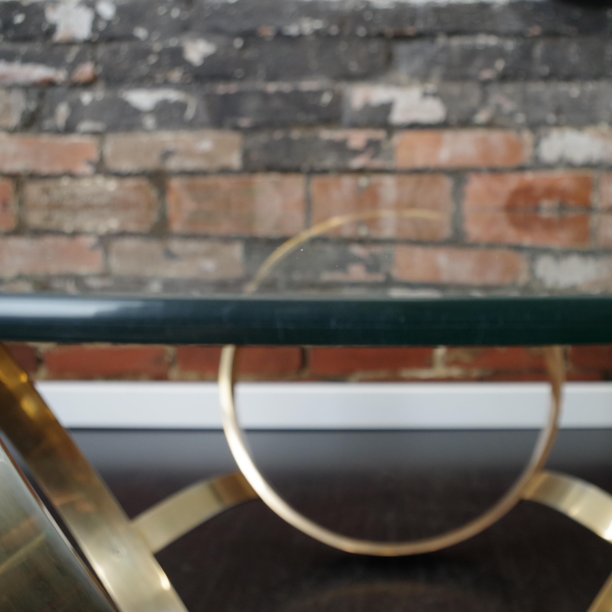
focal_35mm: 35
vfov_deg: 47.2
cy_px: 303
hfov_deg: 46.1
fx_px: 700
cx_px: 430
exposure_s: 1/50
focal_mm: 18
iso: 800
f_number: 5
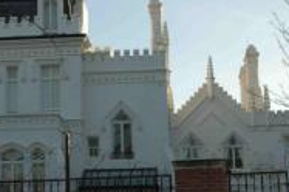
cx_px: 68
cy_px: 119
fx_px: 721
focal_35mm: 90
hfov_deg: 22.4
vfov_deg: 15.1
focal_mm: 28
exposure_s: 1/640
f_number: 13
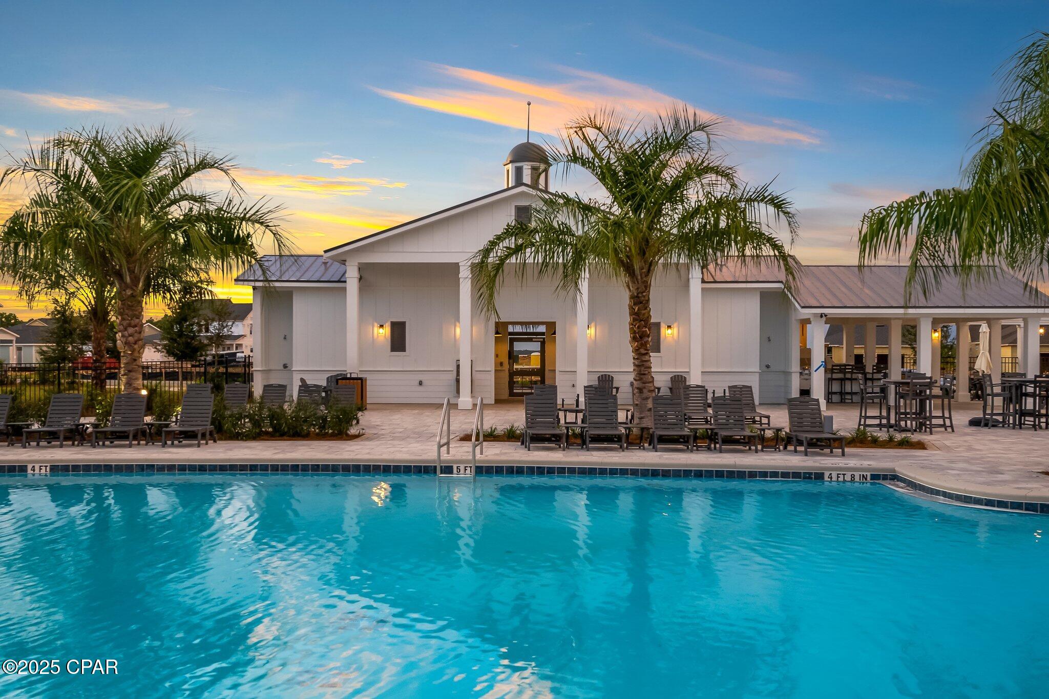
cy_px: 350
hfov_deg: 53.1
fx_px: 1049
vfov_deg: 36.9
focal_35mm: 36
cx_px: 524
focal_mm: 24
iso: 250
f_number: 9
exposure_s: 1/25
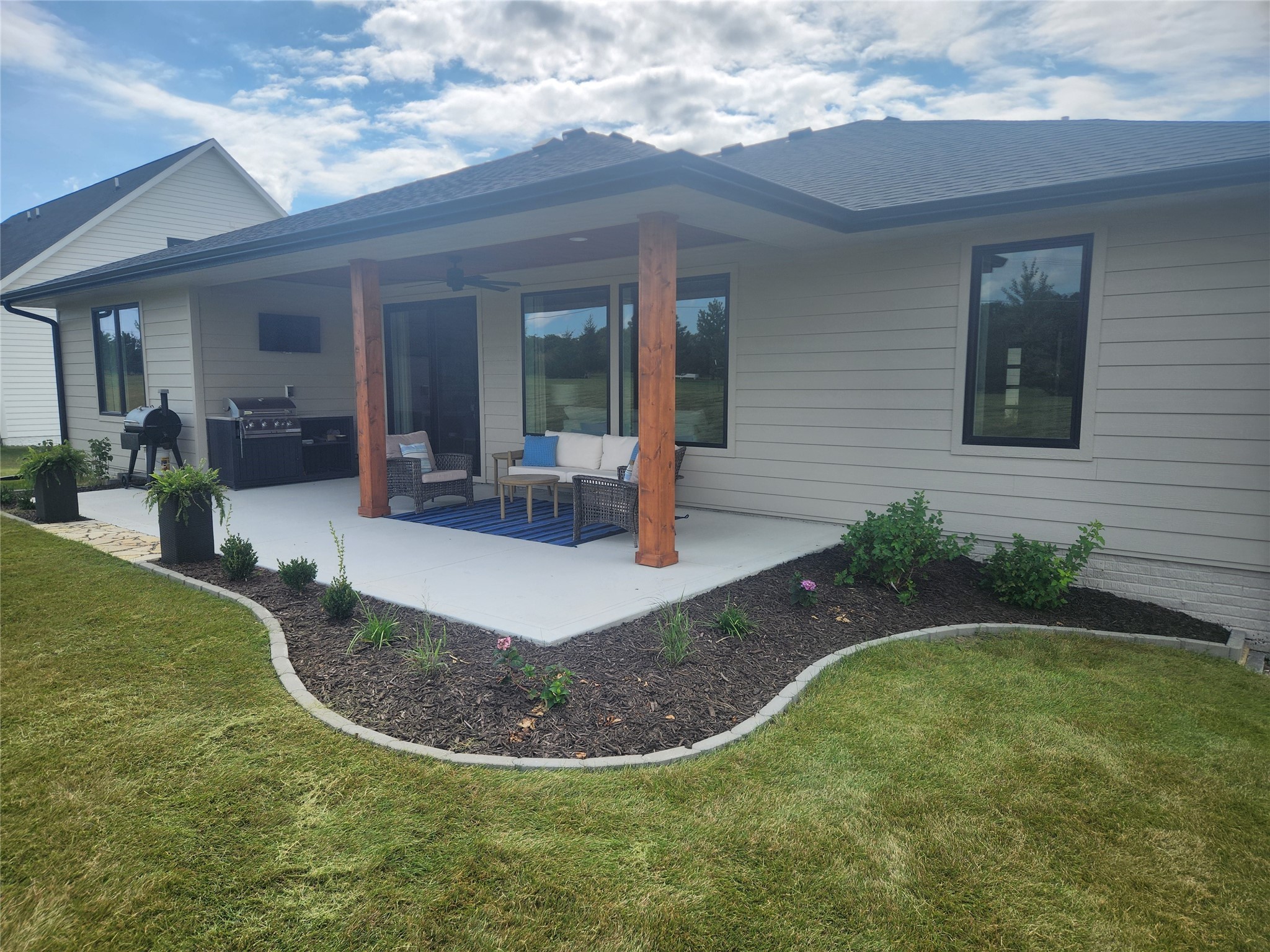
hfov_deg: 73.9
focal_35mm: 23
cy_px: 476
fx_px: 844
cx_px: 635
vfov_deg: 58.9
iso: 20
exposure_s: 1/1780
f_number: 1.8
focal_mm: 5.4
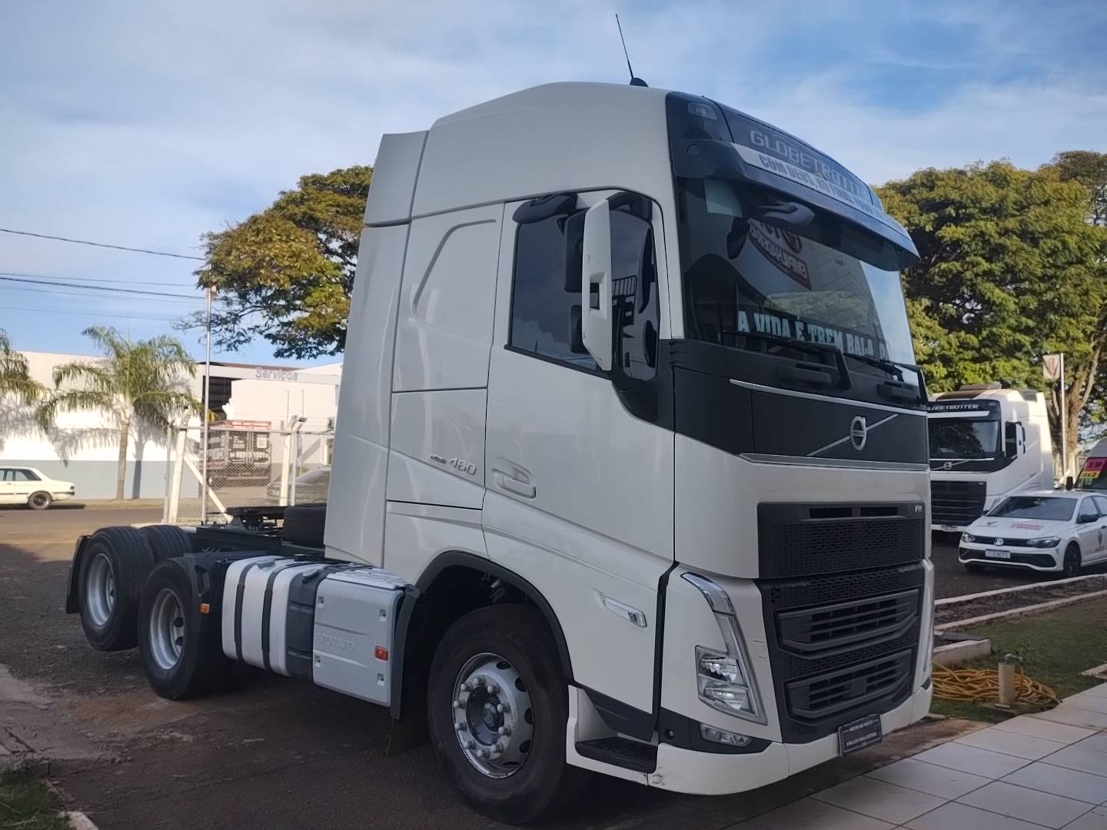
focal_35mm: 28
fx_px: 895
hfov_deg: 63.4
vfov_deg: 49.7
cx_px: 554
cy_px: 415
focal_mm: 4.27
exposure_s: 1/435
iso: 100
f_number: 1.8
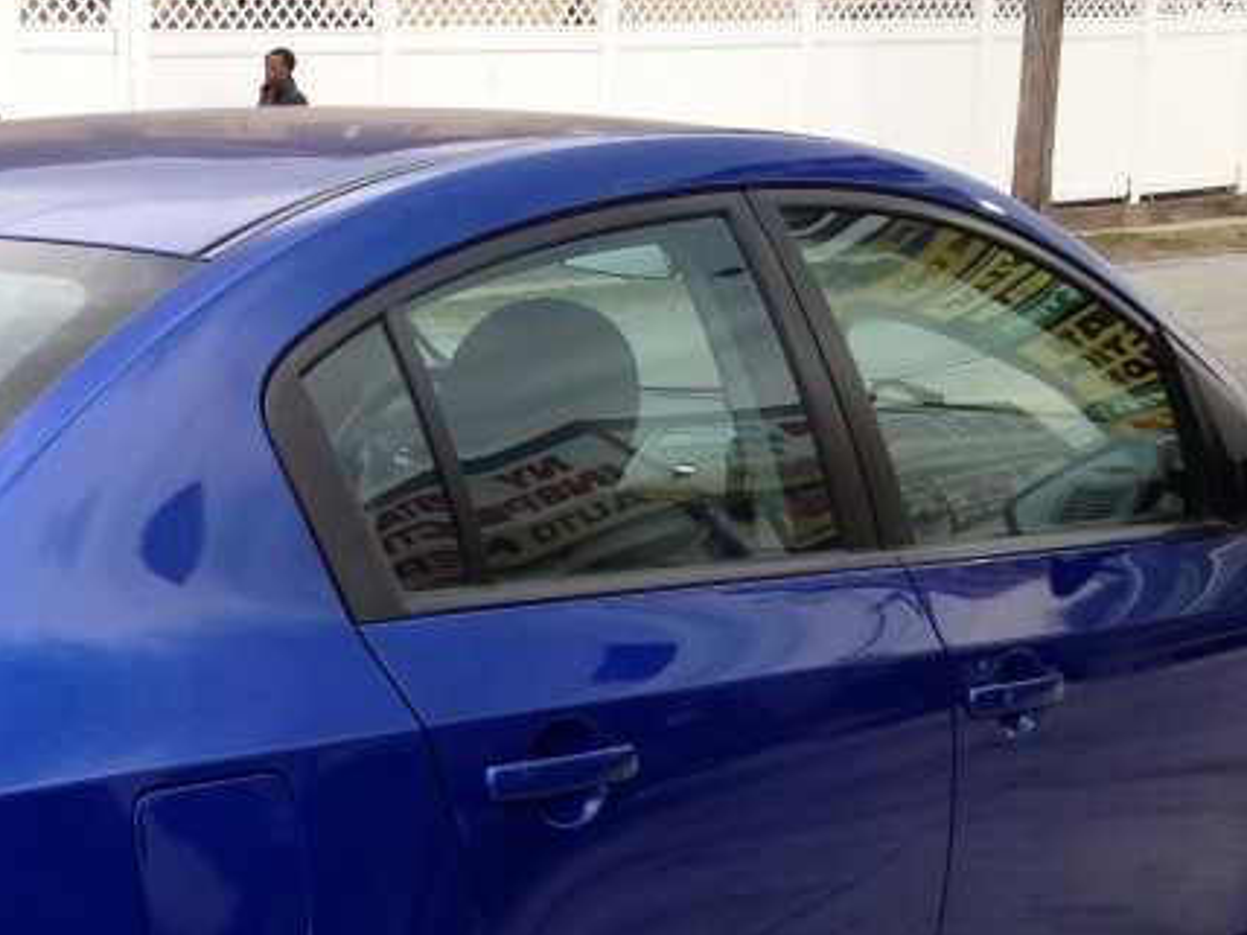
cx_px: 38
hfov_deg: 23.8
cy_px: 848
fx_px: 2846
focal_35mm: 79
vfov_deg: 18.3
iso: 50
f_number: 2.4
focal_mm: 4.12
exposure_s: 1/120
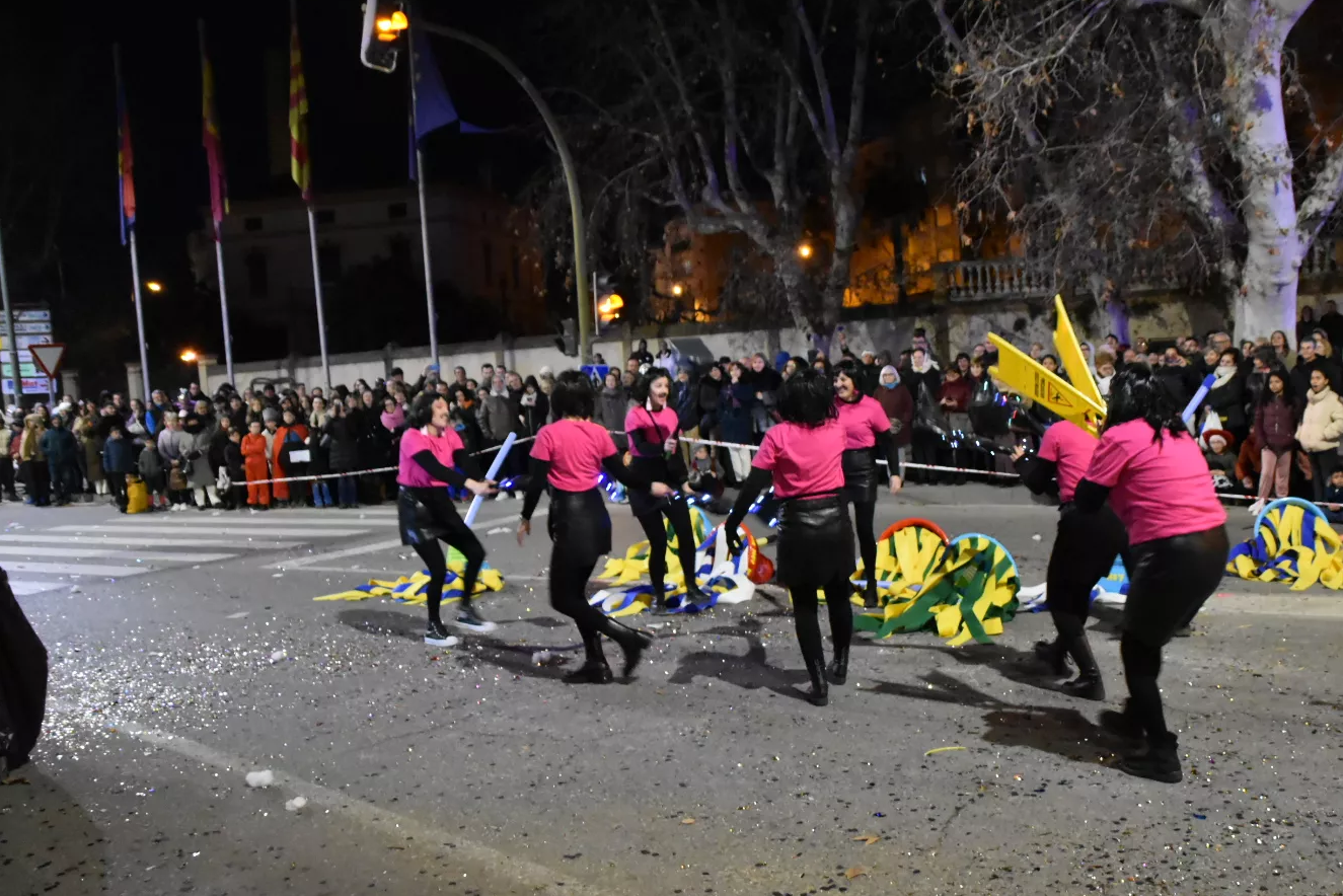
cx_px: 819
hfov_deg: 56.7
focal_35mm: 33
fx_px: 1231
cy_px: 492
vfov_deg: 39.9
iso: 7200
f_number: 3.5
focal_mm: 18
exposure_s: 1/60
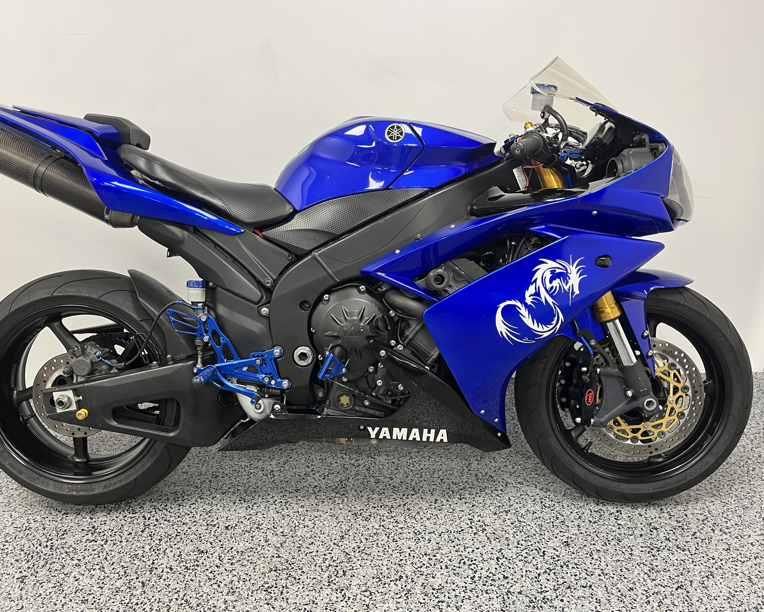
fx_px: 633
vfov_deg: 51.5
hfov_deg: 62.1
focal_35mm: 28
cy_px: 297
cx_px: 358
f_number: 1.6
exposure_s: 1/60
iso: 80
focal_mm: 5.1
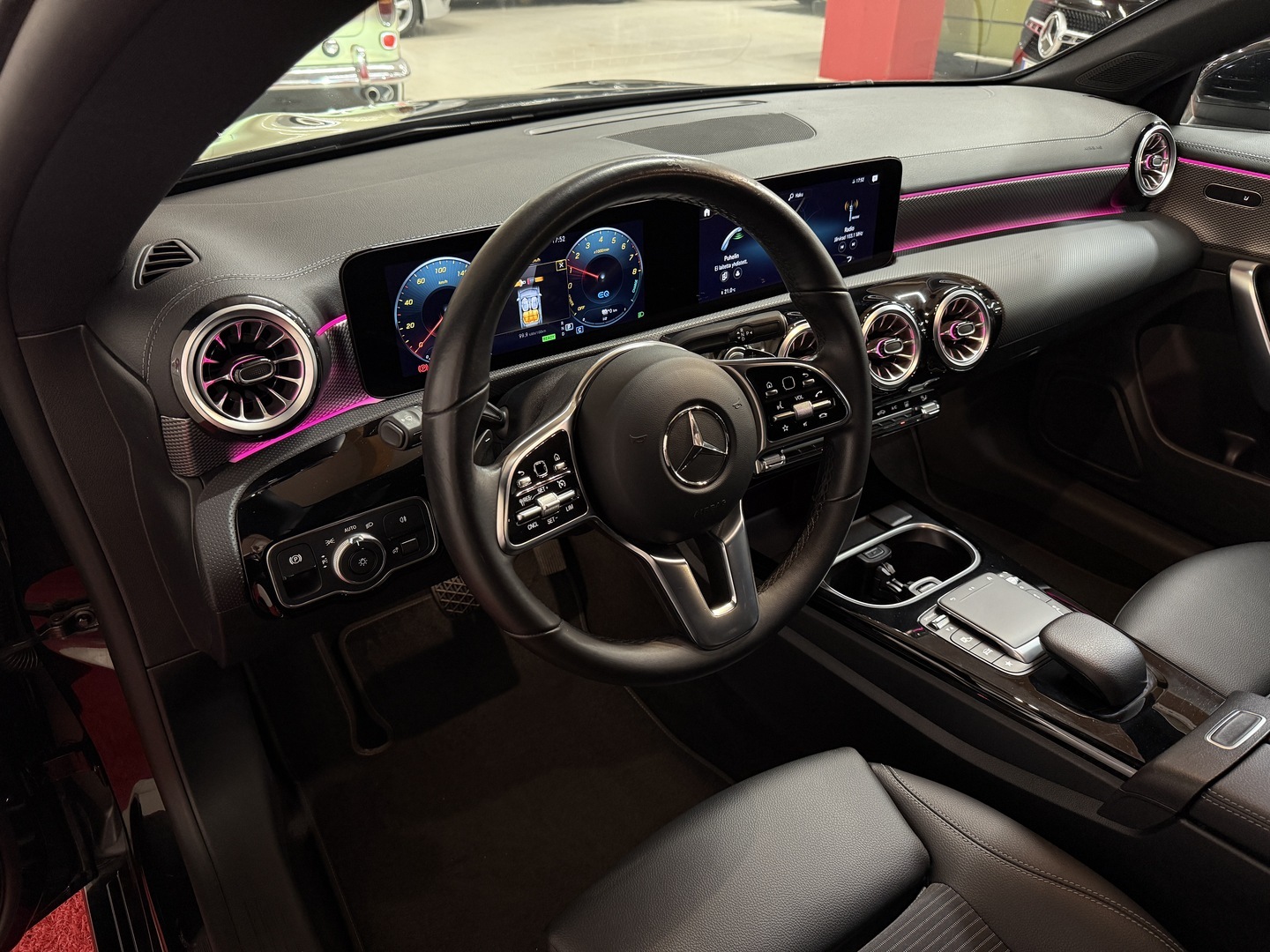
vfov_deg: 56.8
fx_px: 881
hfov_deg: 71.6
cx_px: 635
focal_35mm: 24
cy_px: 476
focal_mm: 6.76
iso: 250
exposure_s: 1/52
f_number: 1.78
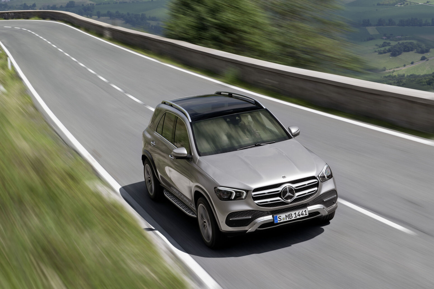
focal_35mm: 70
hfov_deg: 28.8
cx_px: 217
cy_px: 144
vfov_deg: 19.5
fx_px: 844
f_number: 16
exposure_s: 1/15
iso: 31
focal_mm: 70
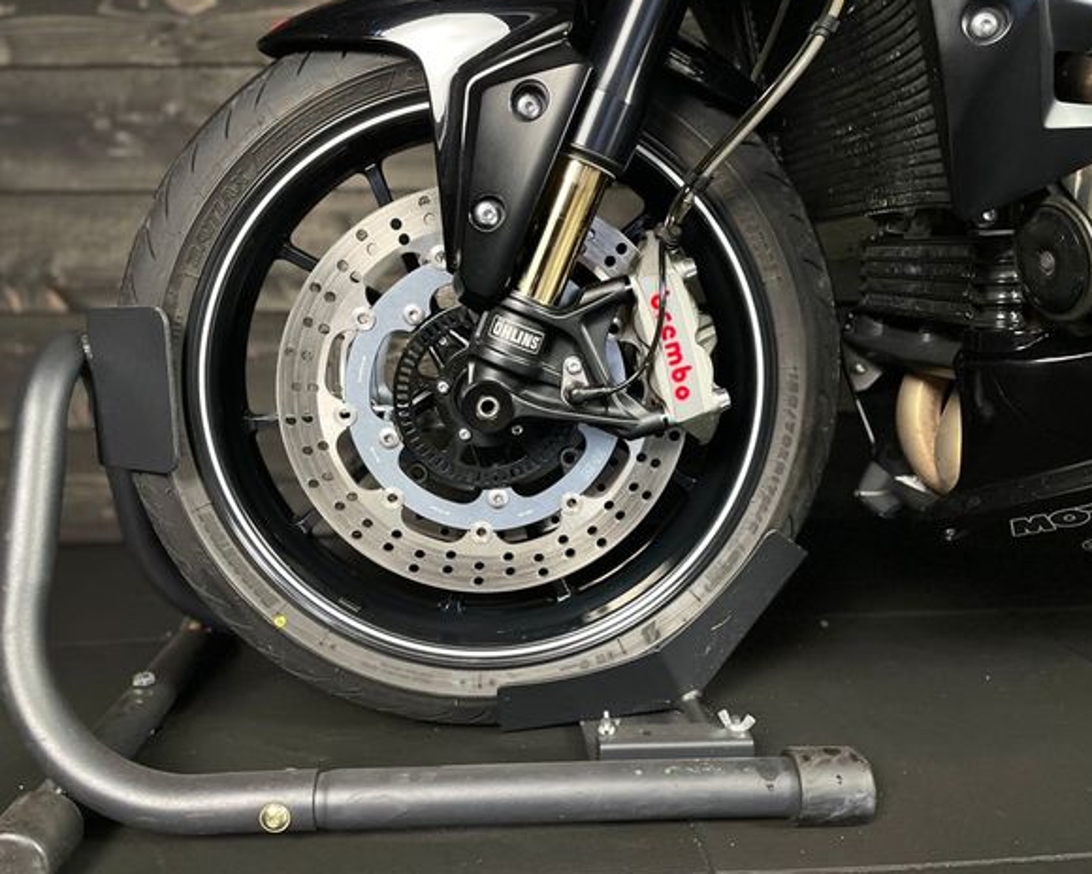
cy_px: 428
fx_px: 905
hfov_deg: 62.2
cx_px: 512
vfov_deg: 51.5
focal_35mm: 28
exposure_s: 1/50
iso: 200
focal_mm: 4.2
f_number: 1.6
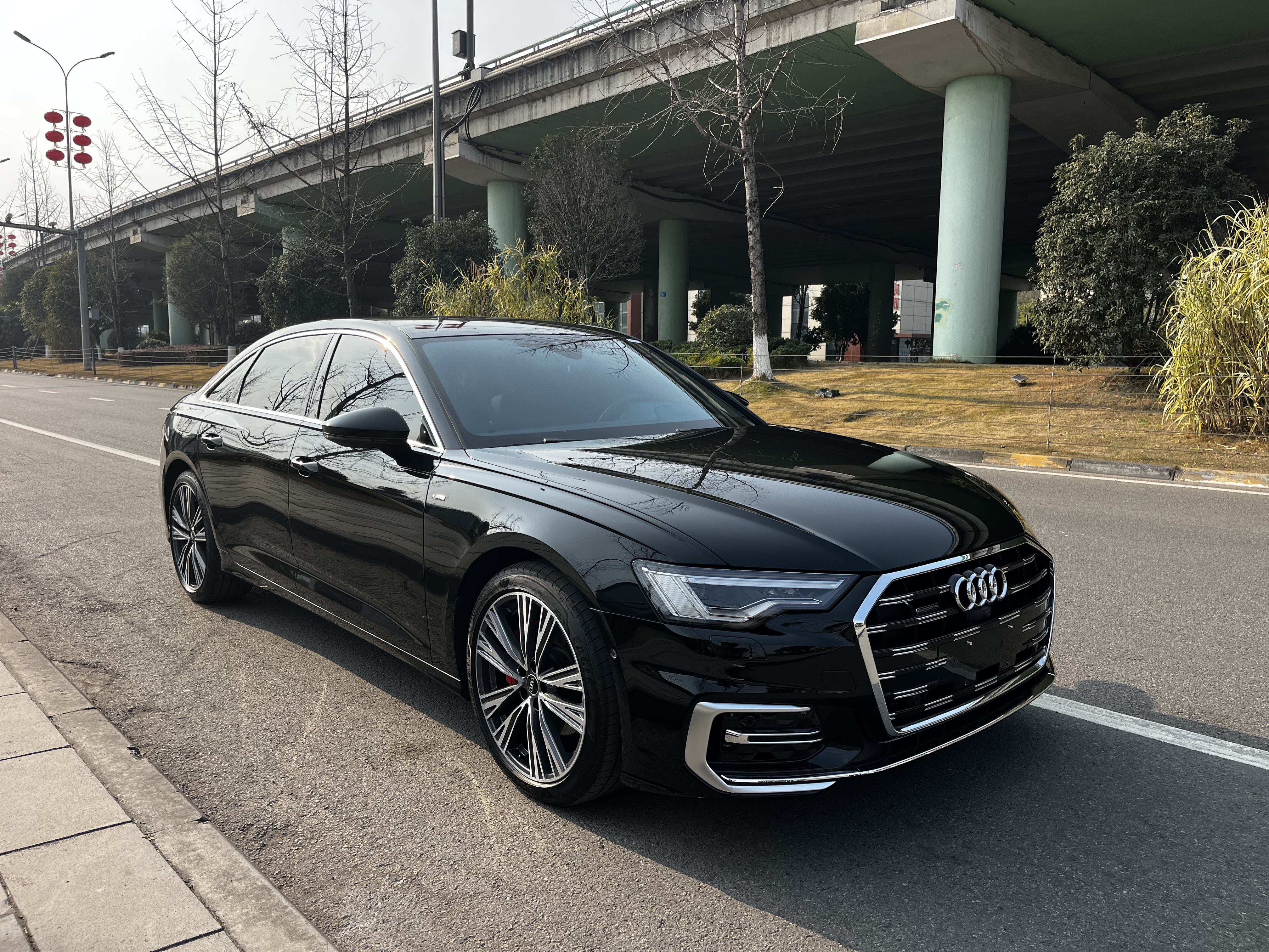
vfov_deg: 53.1
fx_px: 953
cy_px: 476
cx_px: 634
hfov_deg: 67.3
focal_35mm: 26
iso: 50
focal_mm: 5.1
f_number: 1.6
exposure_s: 1/1355
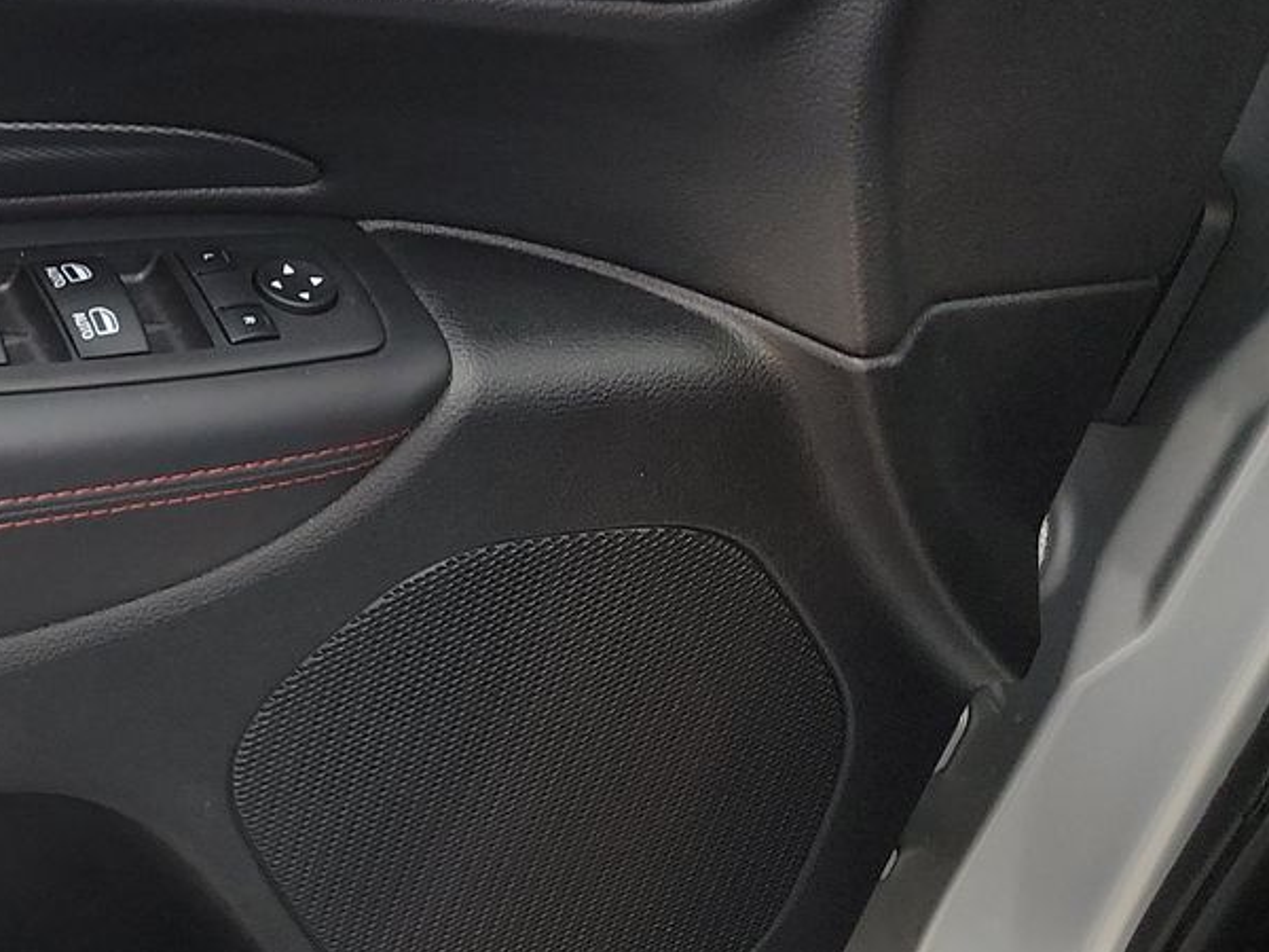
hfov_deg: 25.6
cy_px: 578
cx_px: -419
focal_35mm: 64
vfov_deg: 22.9
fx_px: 2346
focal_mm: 6.7
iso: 202
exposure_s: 1/59
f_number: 1.8
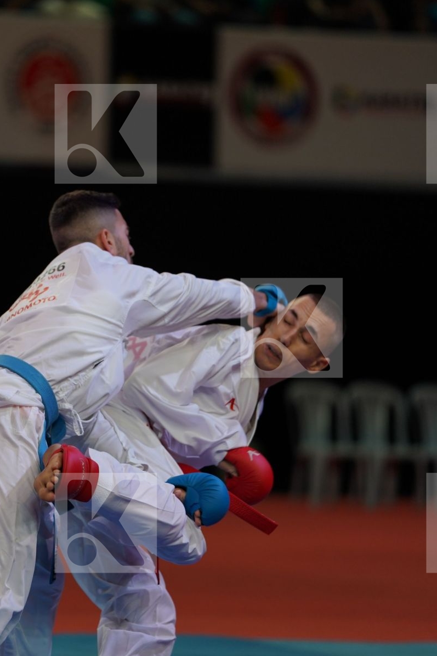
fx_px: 5482
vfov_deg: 6.8
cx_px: 106
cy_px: 328
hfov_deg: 4.6
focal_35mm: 301
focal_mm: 200
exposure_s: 1/1000
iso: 400
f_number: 2.8
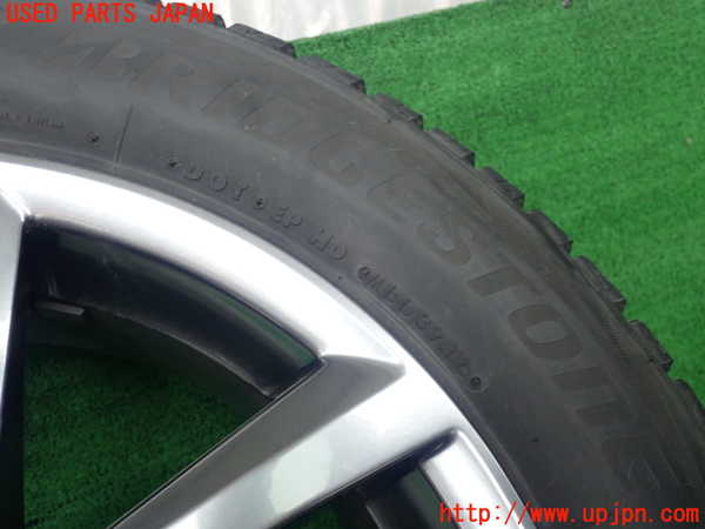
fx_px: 713
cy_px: 264
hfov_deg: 52.6
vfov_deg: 40.7
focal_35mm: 35
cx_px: 352
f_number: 2.6
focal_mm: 6.42
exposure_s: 1/50
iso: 200
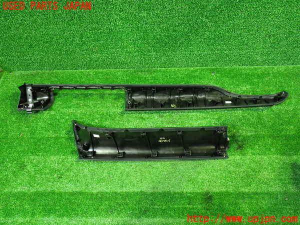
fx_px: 260
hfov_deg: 60.0
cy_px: 112
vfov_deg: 46.8
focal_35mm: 30
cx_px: 150
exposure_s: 1/30
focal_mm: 5.4
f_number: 2.3
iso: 800
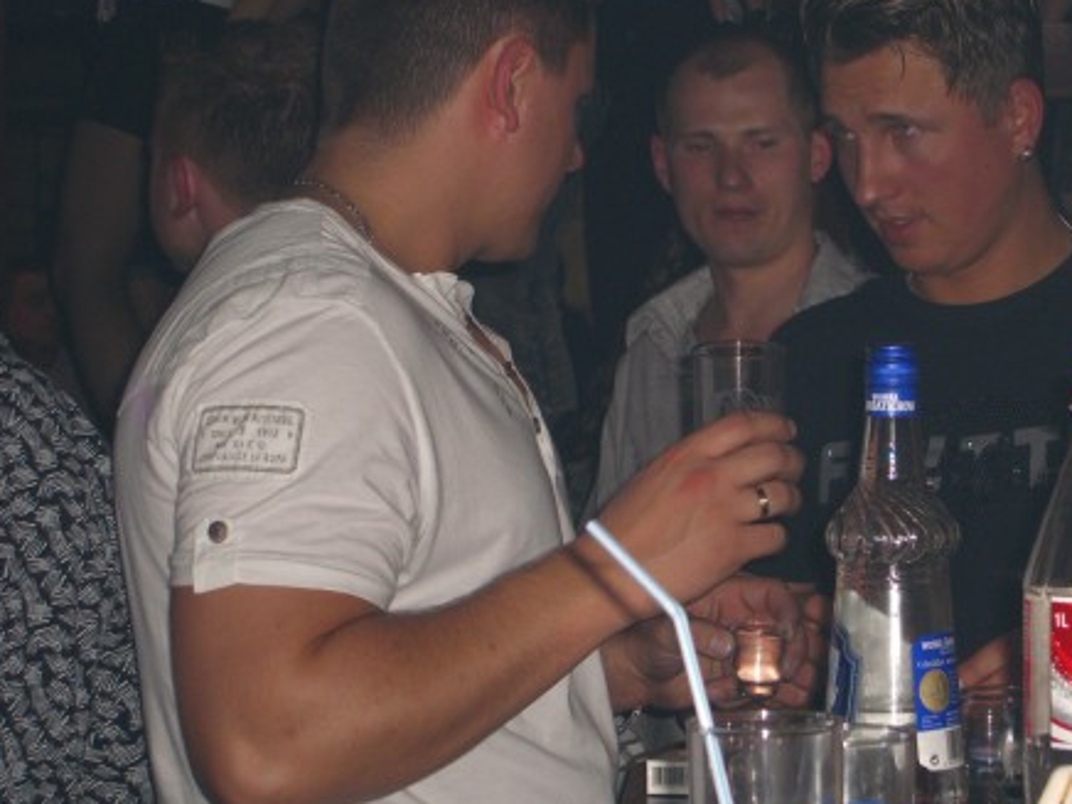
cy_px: 325
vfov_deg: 13.5
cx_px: 703
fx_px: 3407
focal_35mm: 110
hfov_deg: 17.8
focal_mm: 16.6
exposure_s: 1/60
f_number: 4.4
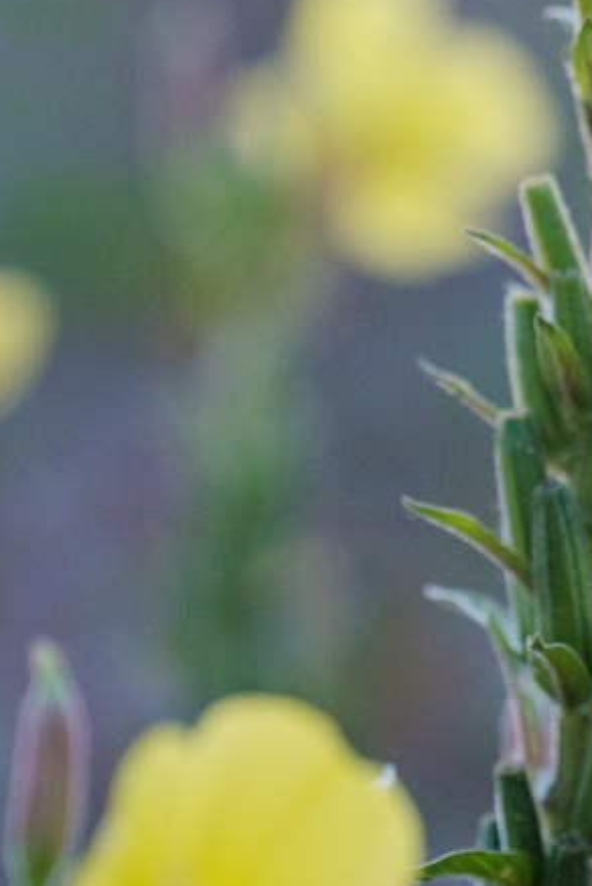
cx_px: 713
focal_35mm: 247
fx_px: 6083
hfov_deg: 5.5
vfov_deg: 8.3
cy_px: 34
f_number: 4
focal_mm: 90
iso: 800
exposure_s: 1/1000
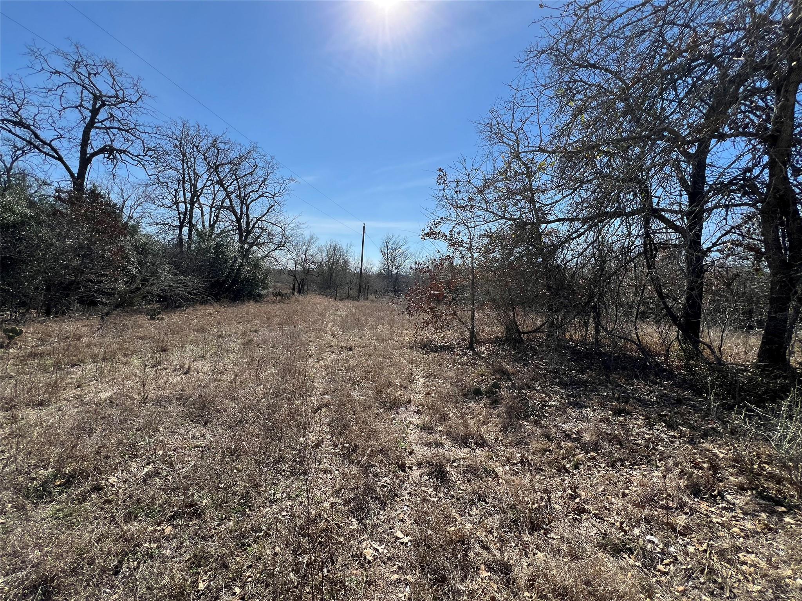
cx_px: 401
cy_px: 300
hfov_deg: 106.2
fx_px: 301
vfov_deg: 89.9
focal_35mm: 13
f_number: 1.8
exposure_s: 1/1946
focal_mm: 1.57
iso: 32
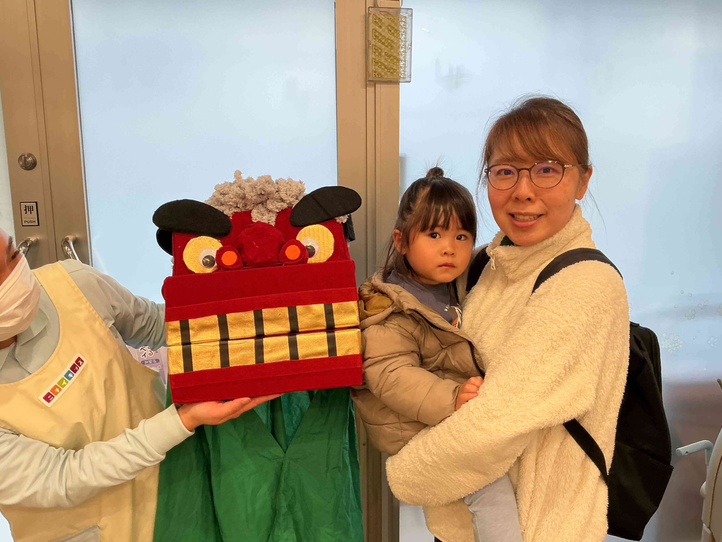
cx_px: 361
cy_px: 271
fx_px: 605
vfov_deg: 48.2
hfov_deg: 61.7
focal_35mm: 29
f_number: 1.8
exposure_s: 1/60
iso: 50
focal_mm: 3
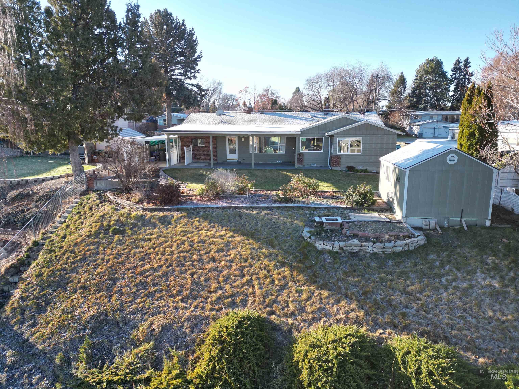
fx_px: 360
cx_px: 260
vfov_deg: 56.8
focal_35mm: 24
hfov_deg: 71.6
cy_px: 194
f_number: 1.7
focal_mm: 6.72
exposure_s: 1/640
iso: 110
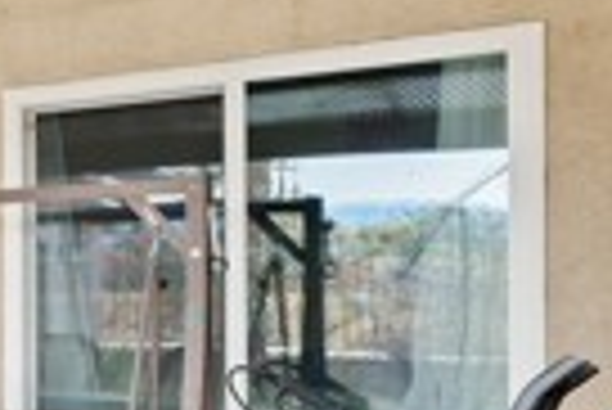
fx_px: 1123
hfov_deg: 18.4
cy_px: 277
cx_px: -639
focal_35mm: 66
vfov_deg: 20.6
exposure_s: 1/6
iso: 100
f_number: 8
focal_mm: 14
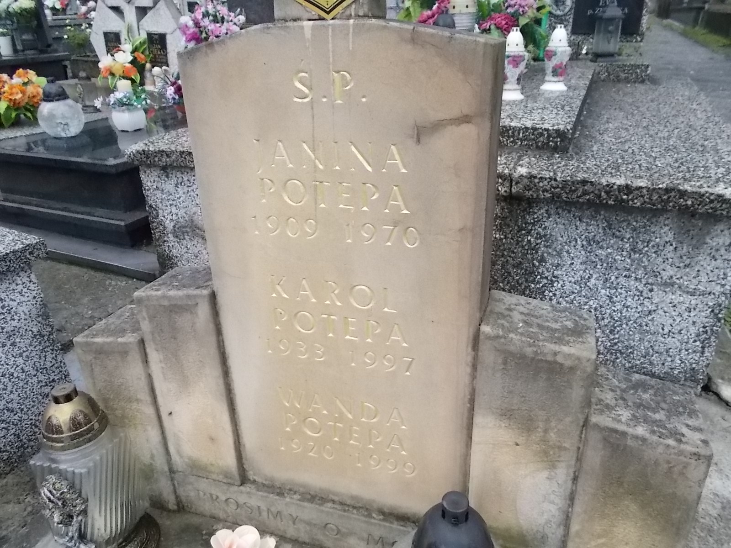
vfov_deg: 53.1
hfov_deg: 67.3
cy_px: 274
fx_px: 549
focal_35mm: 26
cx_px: 366
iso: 400
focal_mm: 4.6
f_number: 8
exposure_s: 1/250
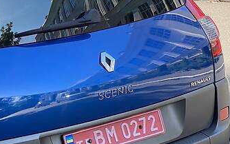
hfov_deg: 15.5
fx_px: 828
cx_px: -7
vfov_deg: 9.9
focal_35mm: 132
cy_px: 99
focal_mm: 6
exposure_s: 1/457
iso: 20
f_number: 2
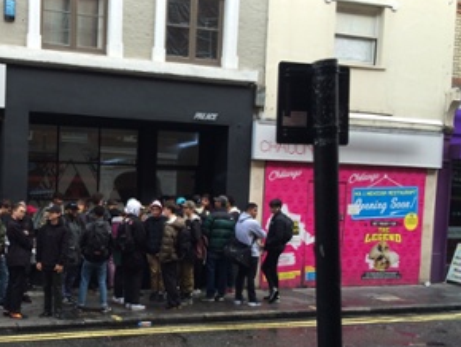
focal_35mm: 46
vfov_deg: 31.2
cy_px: 244
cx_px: 97
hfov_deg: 39.7
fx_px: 613
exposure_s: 1/436
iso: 32
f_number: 2.2
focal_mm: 4.15
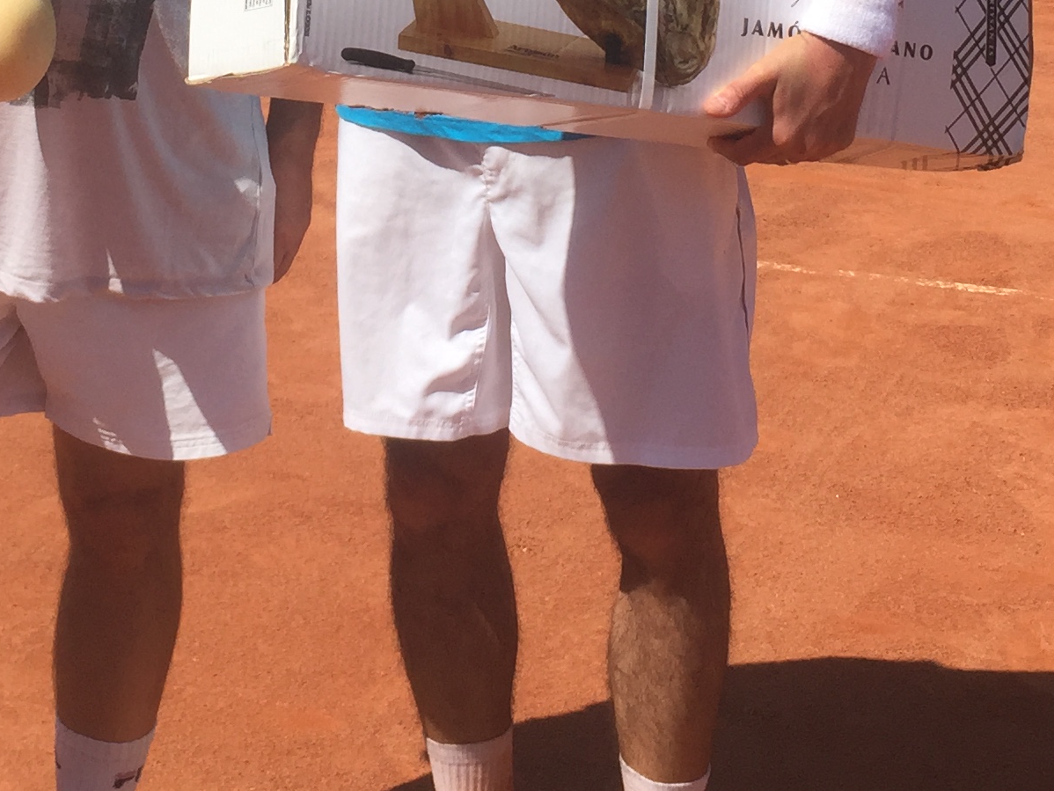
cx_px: 404
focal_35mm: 79
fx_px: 2406
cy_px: -120
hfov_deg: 24.7
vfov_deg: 17.9
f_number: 2.2
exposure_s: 1/2475
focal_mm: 4.15
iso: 32
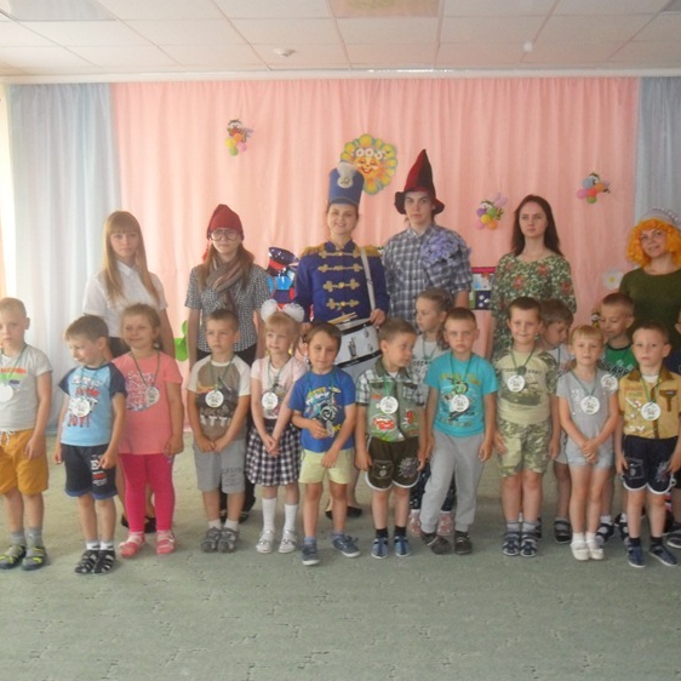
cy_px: 326
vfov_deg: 48.4
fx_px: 757
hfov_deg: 48.3
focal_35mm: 34
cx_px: 391
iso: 200
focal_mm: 4.9
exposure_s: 1/45
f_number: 3.5
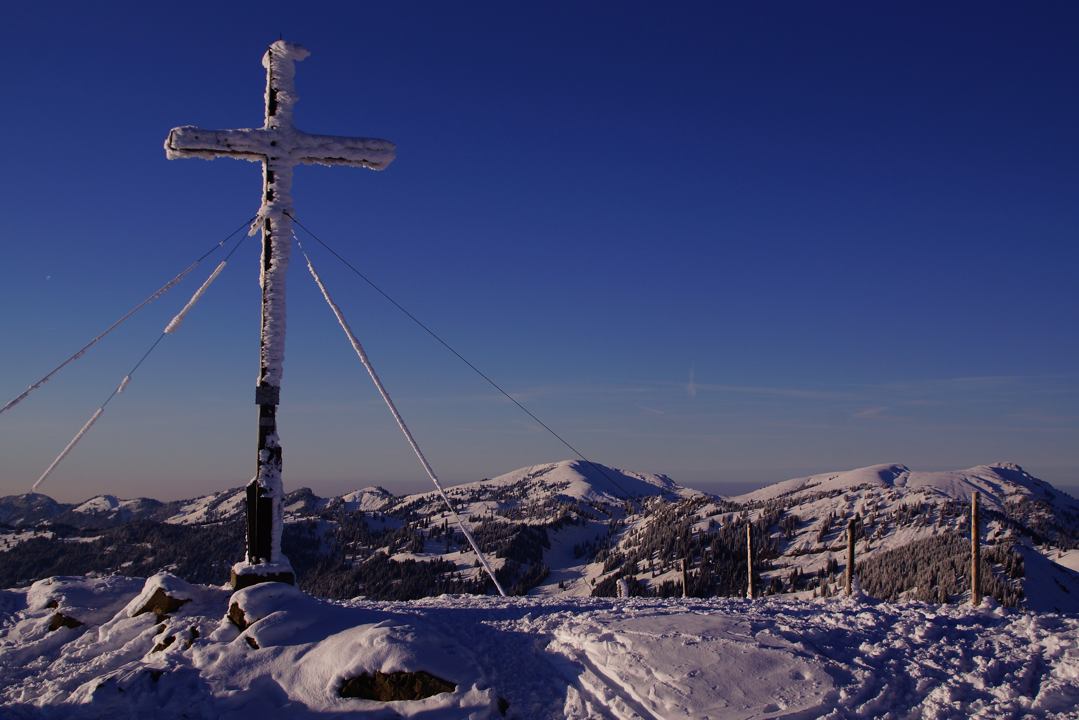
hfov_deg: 46.4
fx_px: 1259
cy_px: 360
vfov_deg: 31.9
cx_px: 540
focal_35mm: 42
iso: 100
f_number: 8
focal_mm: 28
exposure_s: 1/1000
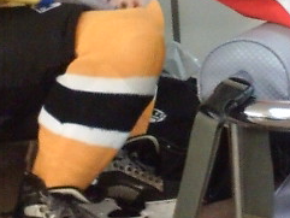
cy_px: 23
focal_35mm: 77
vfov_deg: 18.8
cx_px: 180
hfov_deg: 25.3
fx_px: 645
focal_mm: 3.73
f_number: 3.5
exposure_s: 1/14.3
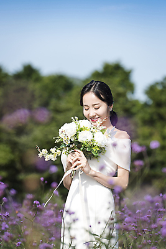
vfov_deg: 10.3
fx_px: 1382
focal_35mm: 200
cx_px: 83
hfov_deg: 6.9
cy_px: 124
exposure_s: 1/2000
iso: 400
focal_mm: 200
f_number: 4.5
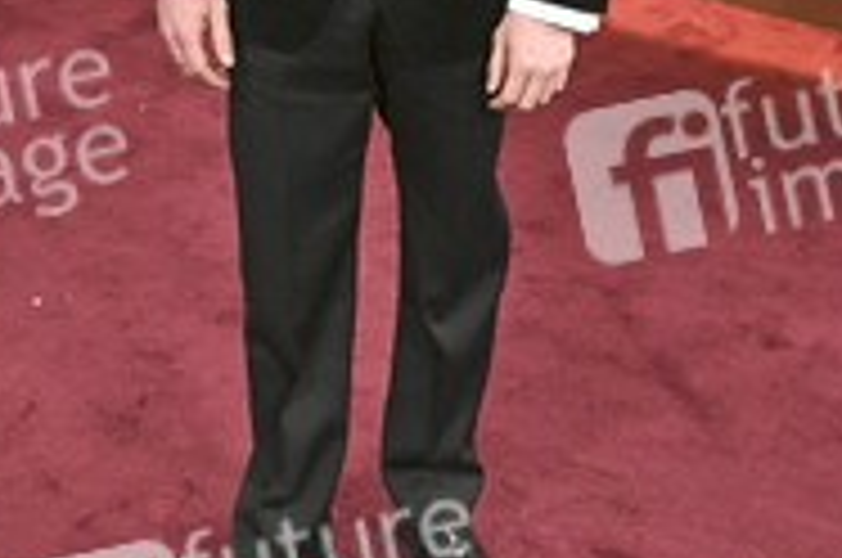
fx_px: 2101
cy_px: -68
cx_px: 387
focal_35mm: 90
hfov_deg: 22.7
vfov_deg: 14.7
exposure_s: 1/320
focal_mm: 42
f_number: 5.6
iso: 2500
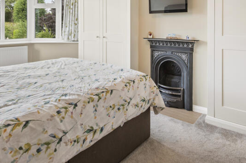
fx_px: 184
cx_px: 118
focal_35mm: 27
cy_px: 27
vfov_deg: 44.9
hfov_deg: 67.4
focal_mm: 14
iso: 200
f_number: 16
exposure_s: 1/1.25
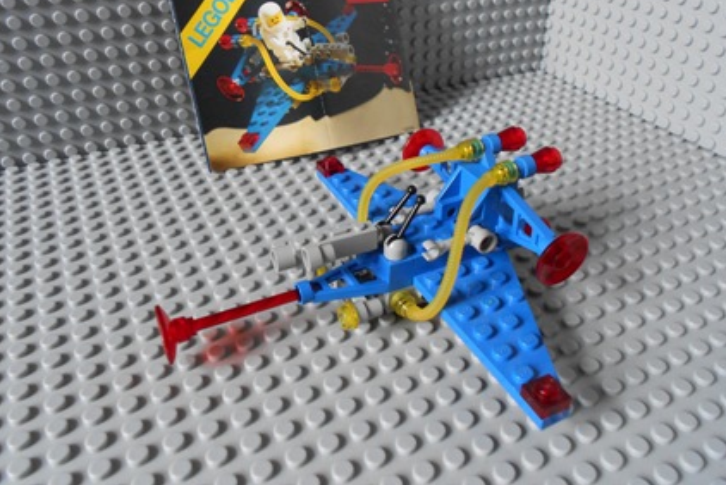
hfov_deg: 58.7
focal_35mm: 32
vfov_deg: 41.0
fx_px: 646
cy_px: 198
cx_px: 368
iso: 200
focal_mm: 5.3
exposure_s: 1/10
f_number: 3.4
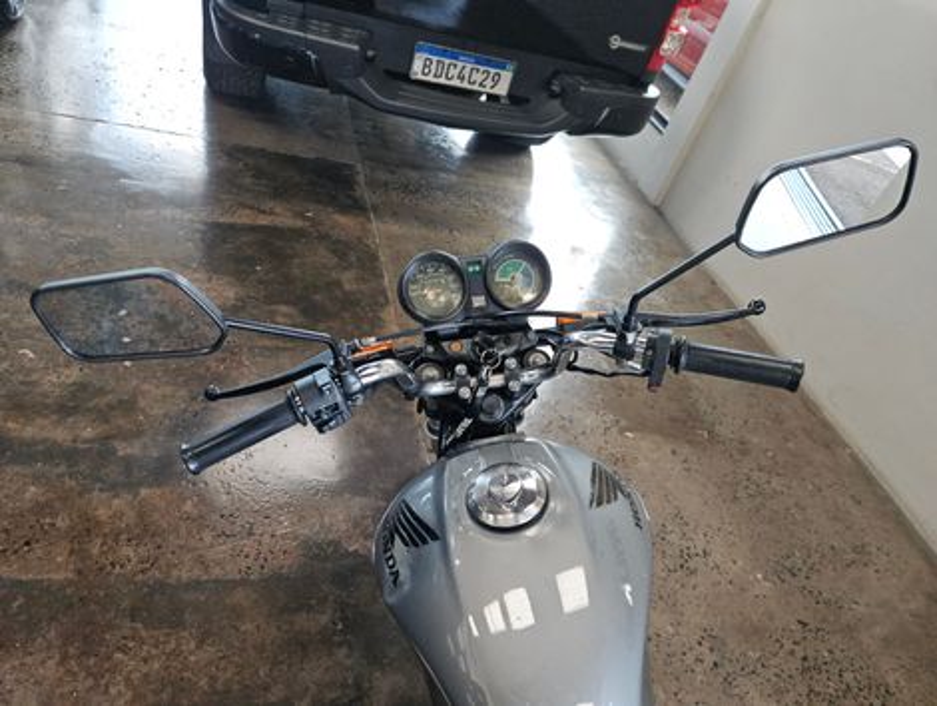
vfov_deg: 59.0
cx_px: 468
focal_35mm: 23
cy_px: 353
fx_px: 624
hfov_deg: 73.8
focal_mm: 5.4
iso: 250
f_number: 1.8
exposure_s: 1/120
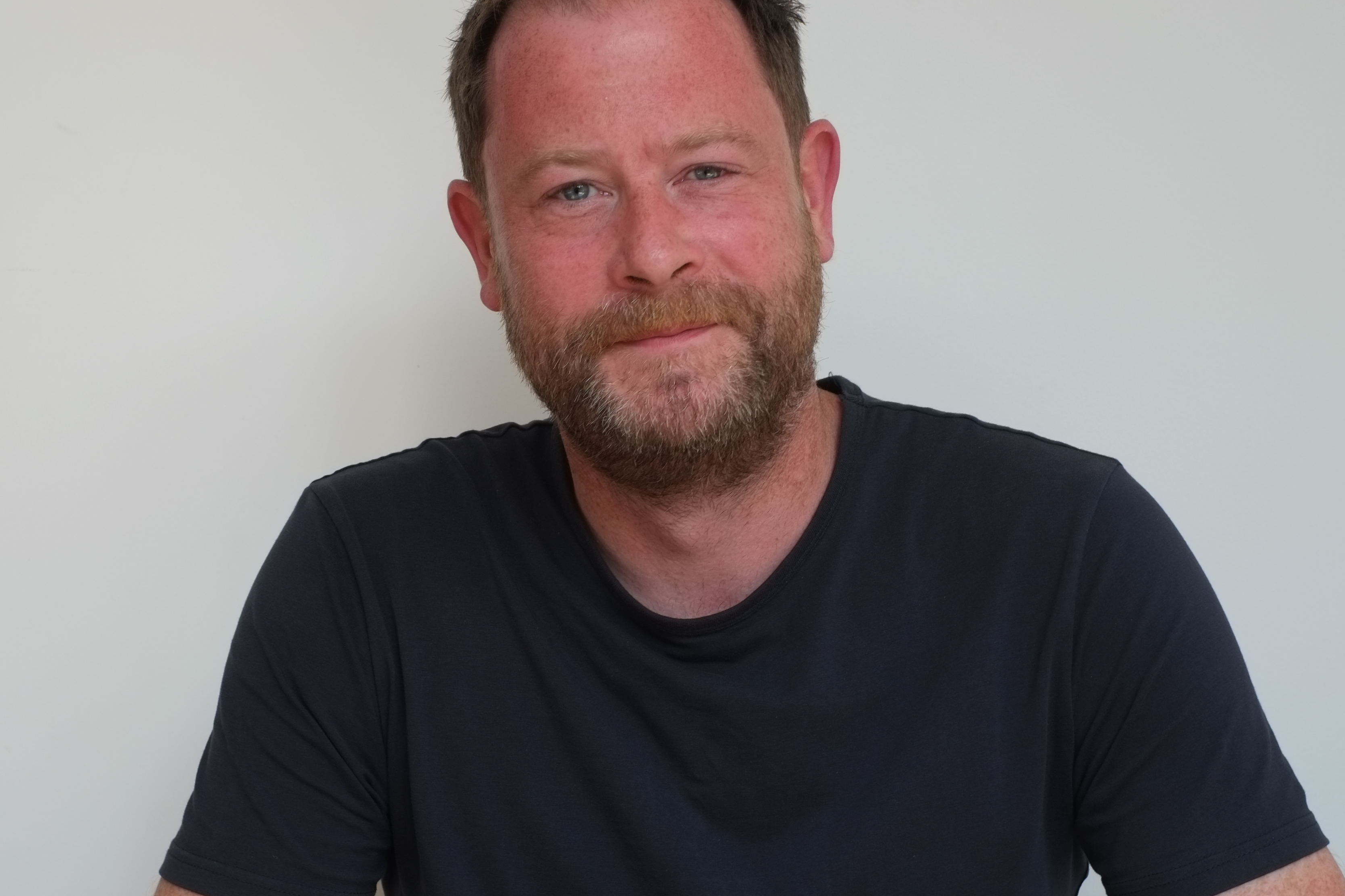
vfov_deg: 17.5
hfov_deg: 26.0
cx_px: 614
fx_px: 2914
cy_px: 450
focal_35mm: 78
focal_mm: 35
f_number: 6.4
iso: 200
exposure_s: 1/58
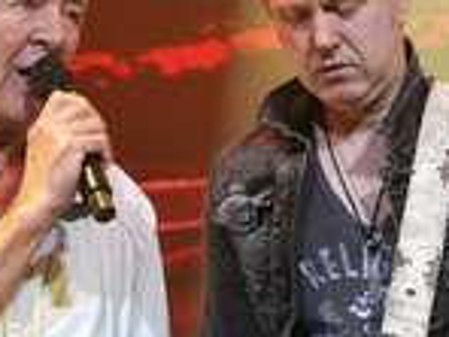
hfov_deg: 11.6
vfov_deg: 8.7
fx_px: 2205
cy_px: 261
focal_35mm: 170
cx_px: 202
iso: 1600
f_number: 5.6
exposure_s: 1/320
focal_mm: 58
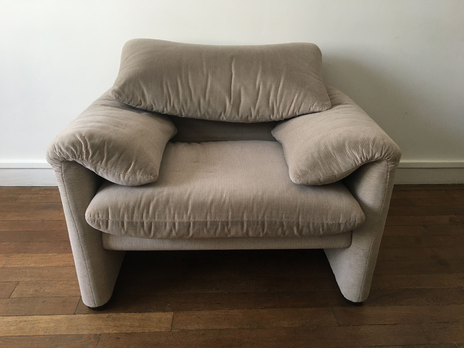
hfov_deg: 61.7
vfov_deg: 48.2
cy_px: 174
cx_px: 232
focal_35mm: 29
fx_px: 389
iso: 125
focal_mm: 4.15
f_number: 2.2
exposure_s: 1/33
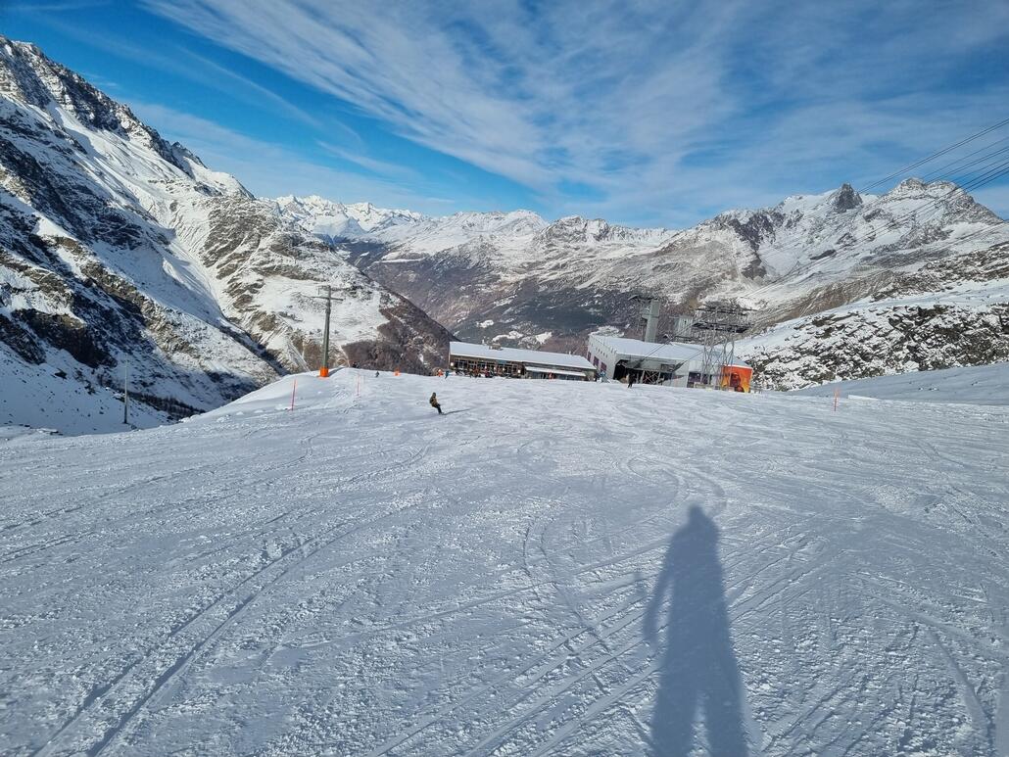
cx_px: 504
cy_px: 378
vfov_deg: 53.1
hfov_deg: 67.3
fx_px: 758
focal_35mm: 26
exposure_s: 1/6112
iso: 50
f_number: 1.8
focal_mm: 5.4
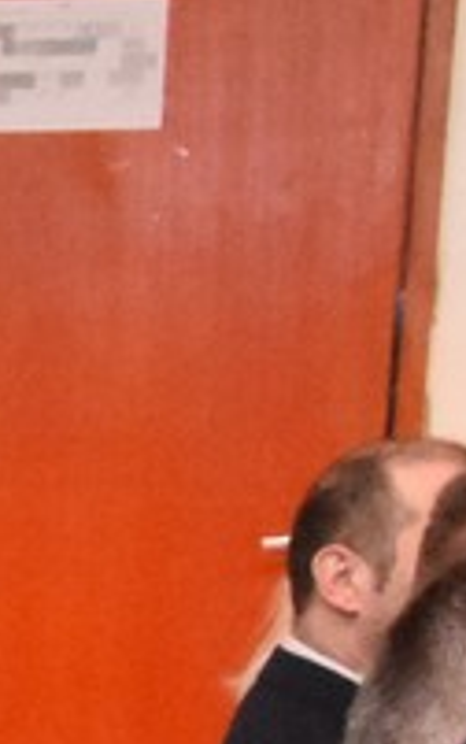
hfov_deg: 3.6
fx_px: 6468
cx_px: -2215
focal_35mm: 319
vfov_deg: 6.5
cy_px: 1011
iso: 7200
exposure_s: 1/80
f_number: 16
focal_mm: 28
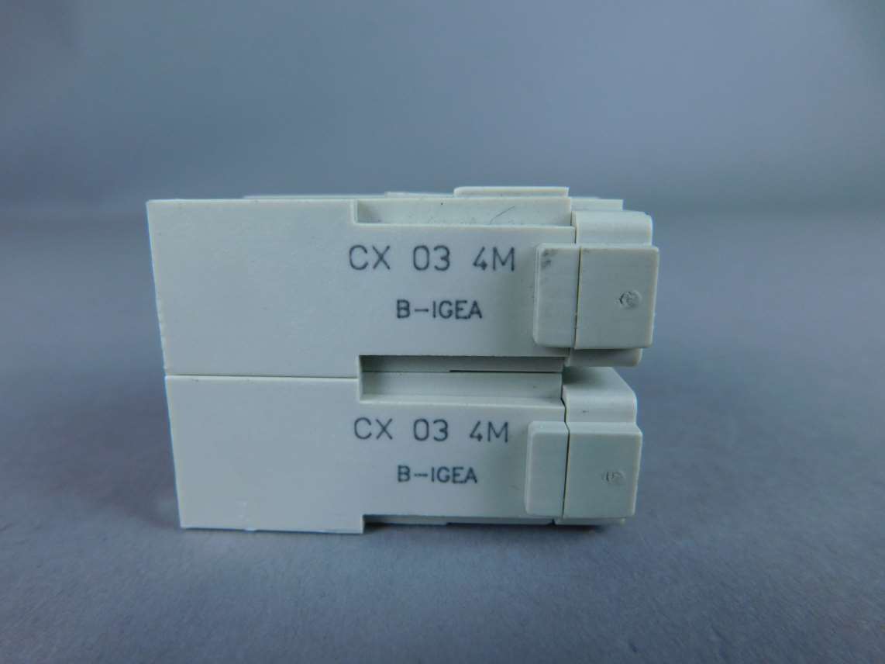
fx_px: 588
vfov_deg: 58.9
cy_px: 332
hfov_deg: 73.9
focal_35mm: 23
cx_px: 442
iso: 125
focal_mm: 4
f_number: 3
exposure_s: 1/80
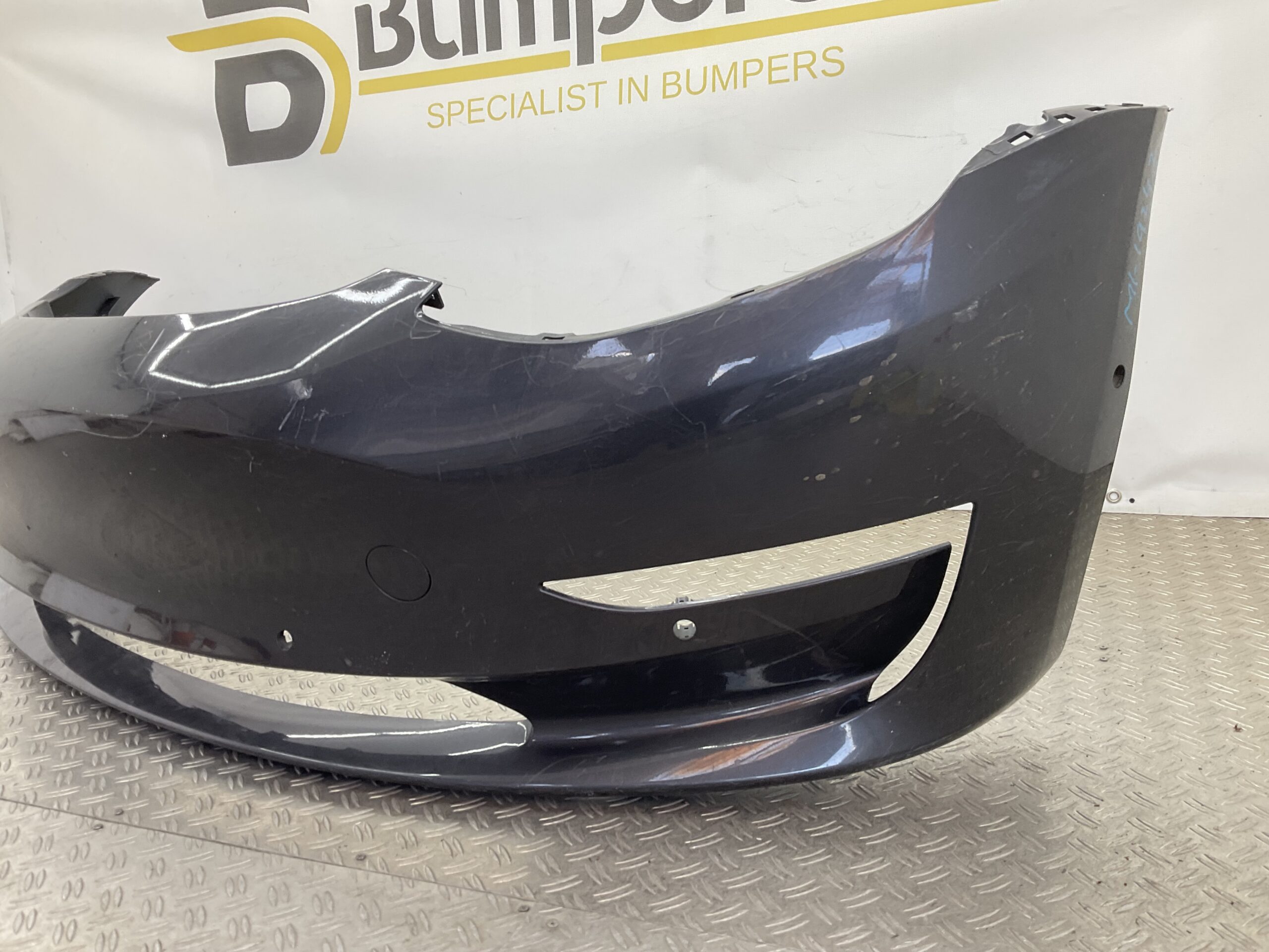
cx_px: 634
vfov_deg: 48.2
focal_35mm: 29
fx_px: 1063
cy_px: 476
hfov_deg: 61.7
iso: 25
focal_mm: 3
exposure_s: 1/100
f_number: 1.8
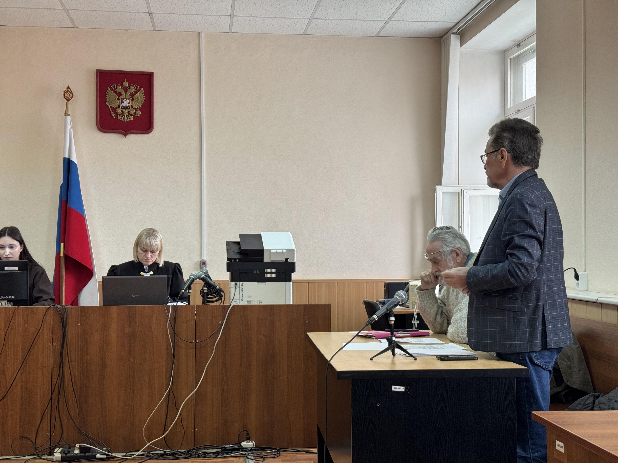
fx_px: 857
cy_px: 232
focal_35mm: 48
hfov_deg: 39.7
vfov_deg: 30.3
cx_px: 309
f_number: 1.78
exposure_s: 1/50
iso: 50
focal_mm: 6.76
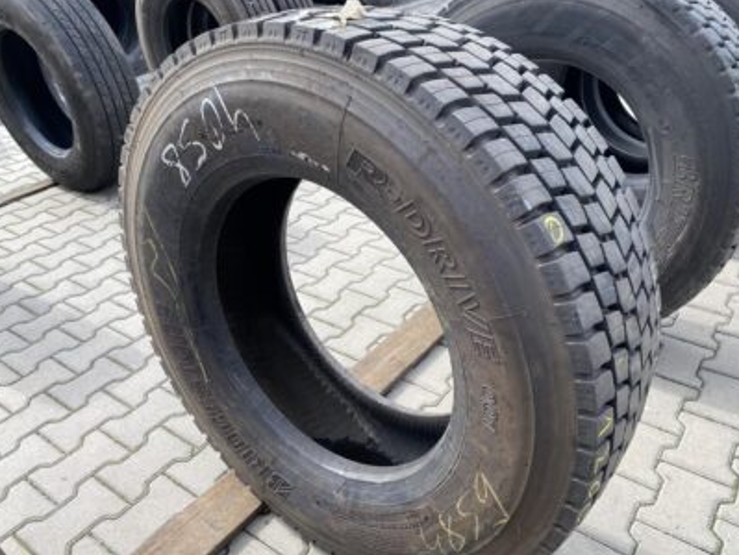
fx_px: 598
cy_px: 291
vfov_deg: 49.8
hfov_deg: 63.4
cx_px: 389
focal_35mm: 28
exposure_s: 1/510
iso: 32
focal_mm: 4.25
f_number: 1.8
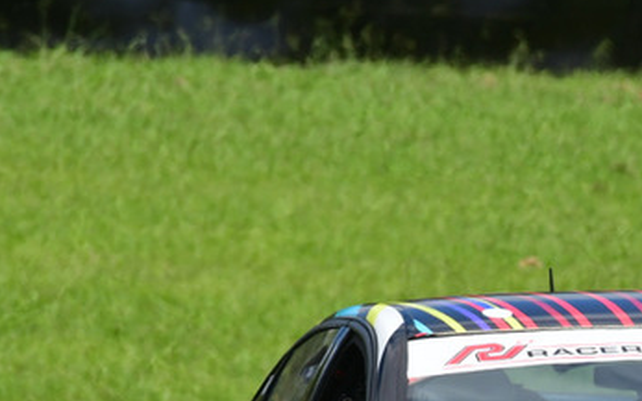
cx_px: 677
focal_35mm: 1480
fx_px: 25899
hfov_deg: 1.4
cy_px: 482
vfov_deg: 0.9
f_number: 11
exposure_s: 1/640
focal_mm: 420
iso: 400
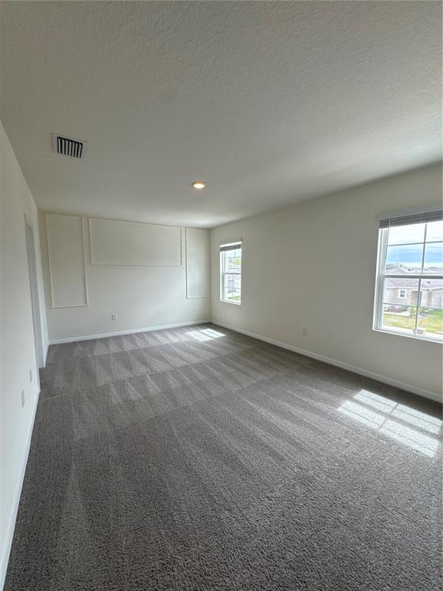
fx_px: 239
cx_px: 222
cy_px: 296
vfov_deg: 102.1
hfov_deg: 85.7
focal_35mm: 14
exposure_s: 1/154
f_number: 2.2
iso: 40
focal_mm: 2.22
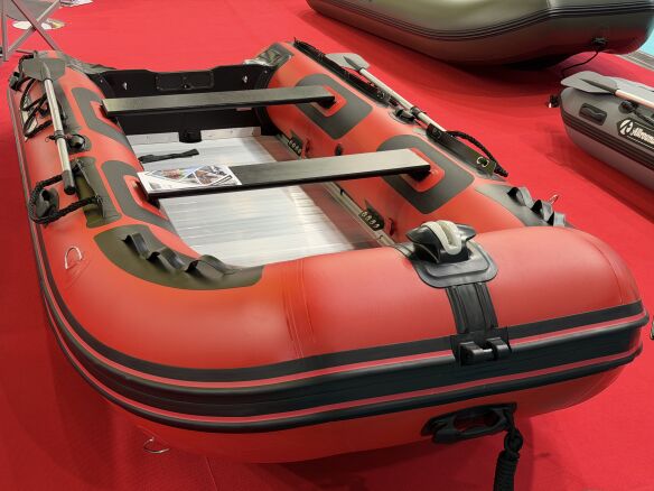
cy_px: 246
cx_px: 327
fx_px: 907
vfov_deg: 30.3
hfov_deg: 39.7
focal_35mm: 48
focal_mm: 6.76
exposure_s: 1/50
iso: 80
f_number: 1.78
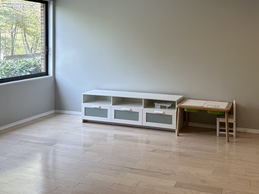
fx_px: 284
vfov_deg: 36.7
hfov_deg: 48.2
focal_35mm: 38
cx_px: 172
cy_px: 46
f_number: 1.78
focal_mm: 6.86
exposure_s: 1/236
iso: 64
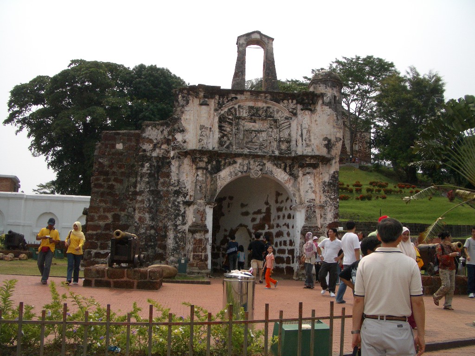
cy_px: 178
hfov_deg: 52.6
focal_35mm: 35
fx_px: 480
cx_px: 238
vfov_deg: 40.7
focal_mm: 5.8
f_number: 4.3
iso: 100
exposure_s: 1/1600
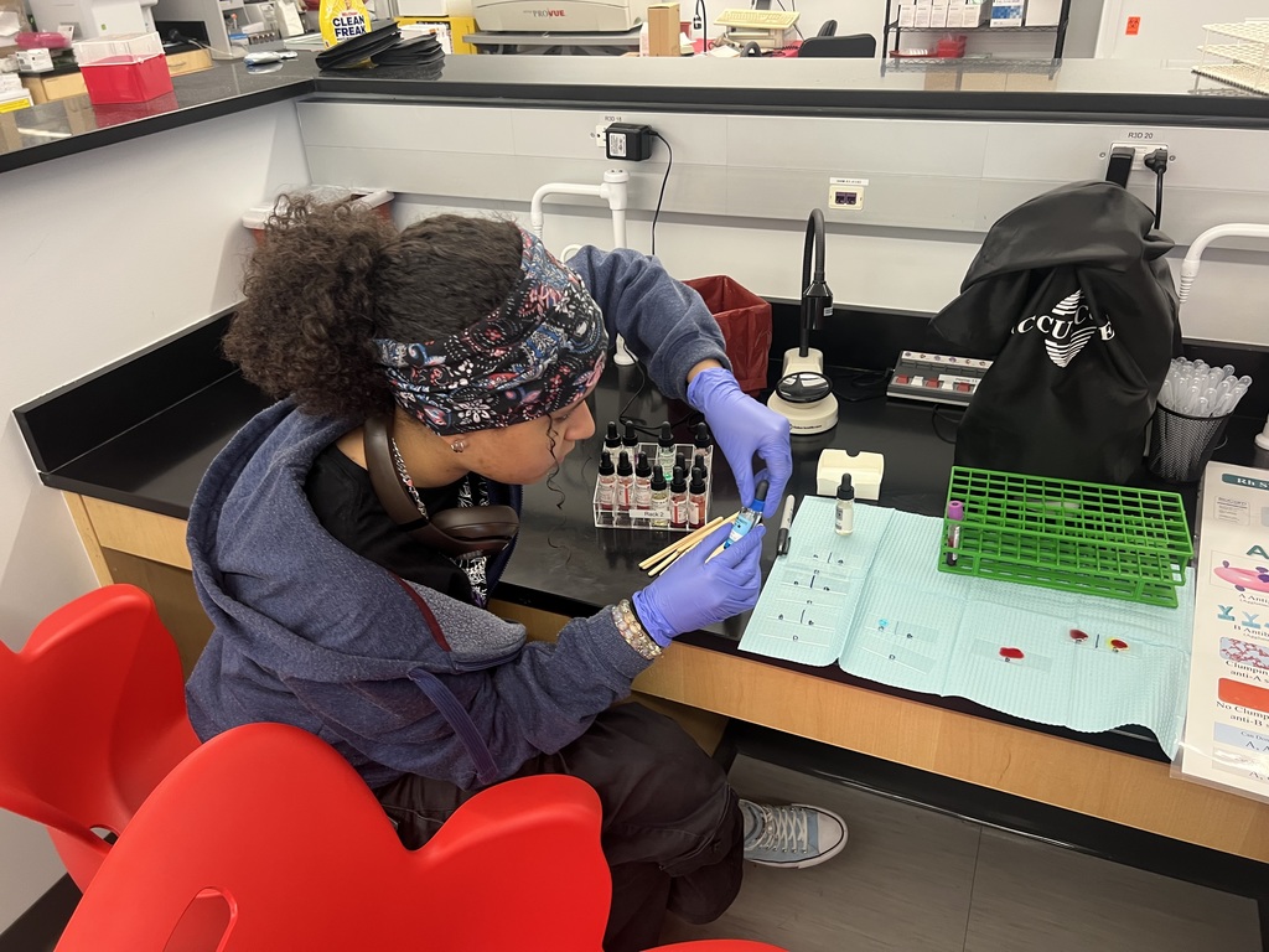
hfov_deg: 67.3
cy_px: 476
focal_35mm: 26
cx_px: 634
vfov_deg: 53.1
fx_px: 953
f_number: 1.5
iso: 100
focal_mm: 5.7
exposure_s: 1/41
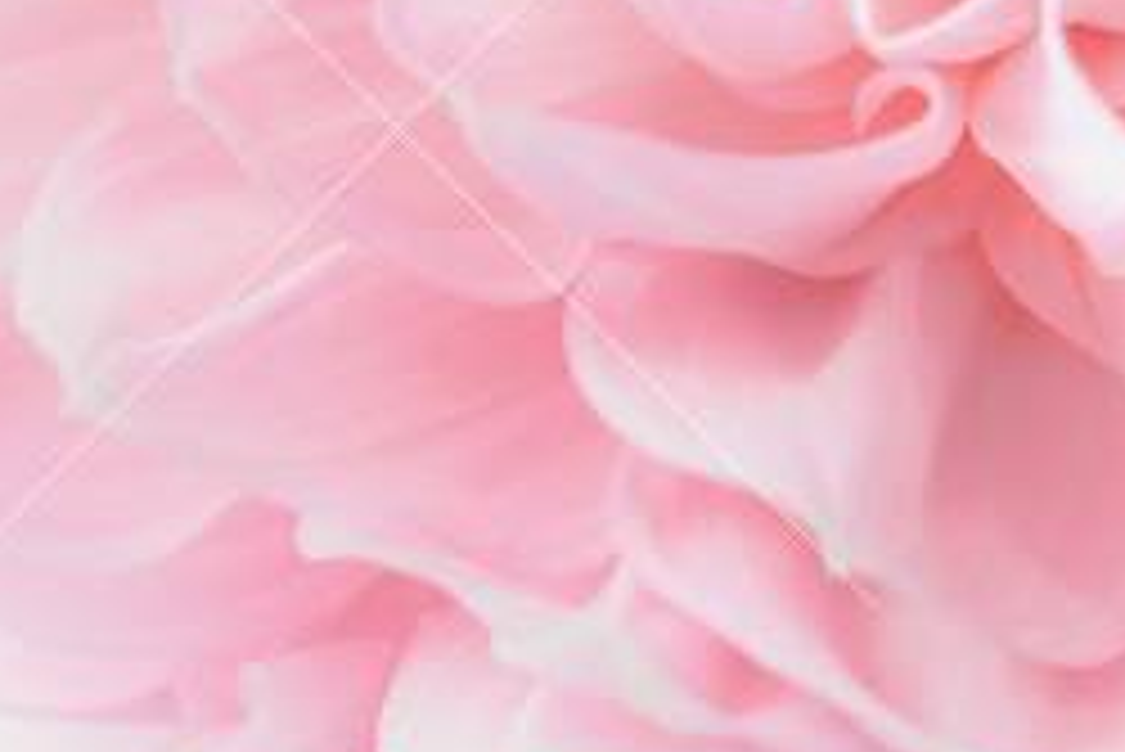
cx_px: 392
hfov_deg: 7.9
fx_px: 8129
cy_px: -847
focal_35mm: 260
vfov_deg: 5.2
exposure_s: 1/125
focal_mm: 50
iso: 80
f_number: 4.5
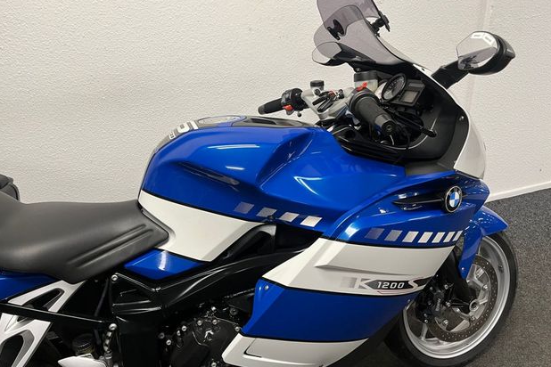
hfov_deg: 65.5
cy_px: 167
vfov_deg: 46.4
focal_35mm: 28
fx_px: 429
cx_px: 269
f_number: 1.6
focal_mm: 5.1
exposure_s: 1/50
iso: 80
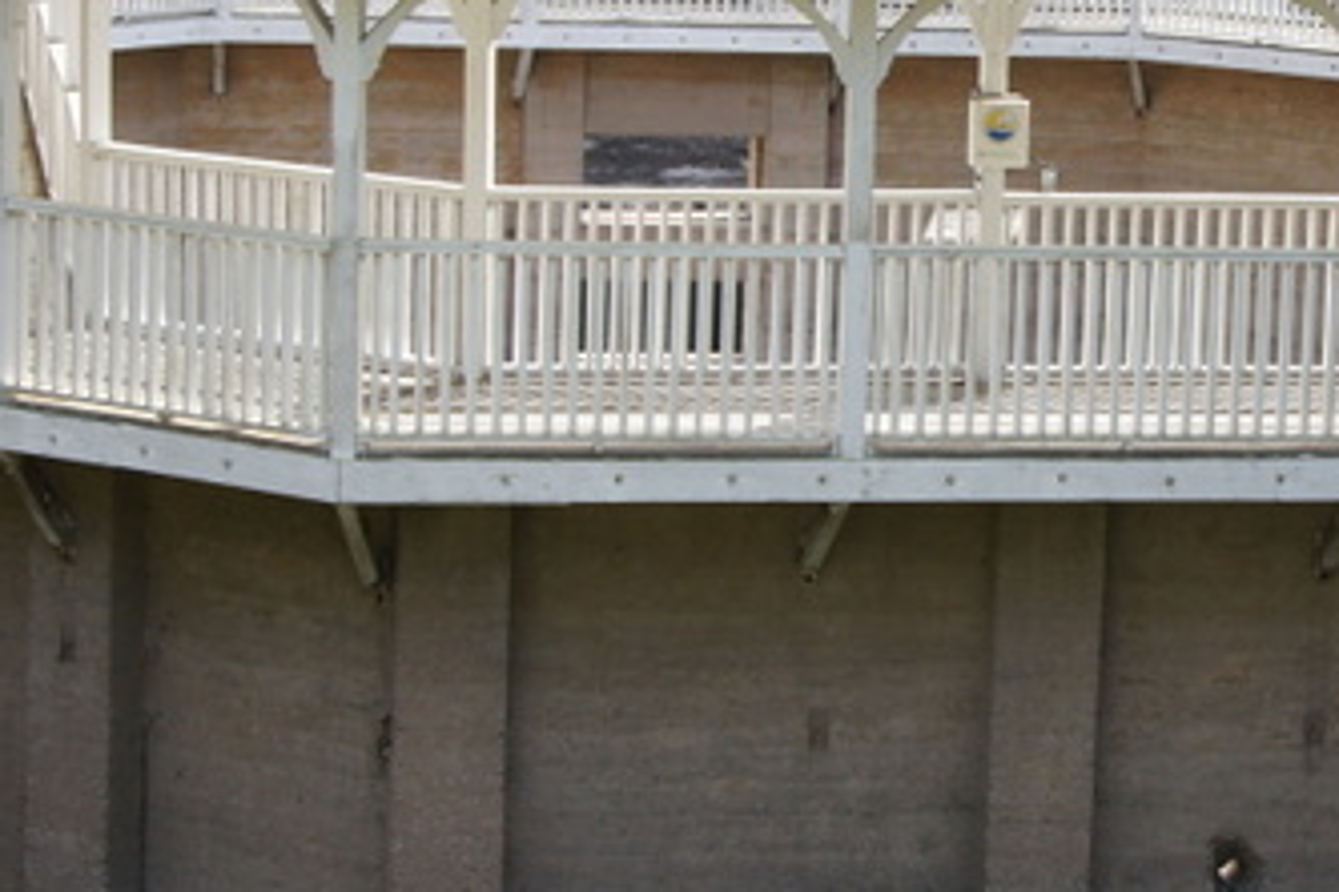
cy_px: 285
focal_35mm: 123
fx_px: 4575
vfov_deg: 11.1
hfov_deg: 16.5
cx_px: 1138
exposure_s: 1/80
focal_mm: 30
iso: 200
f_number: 10
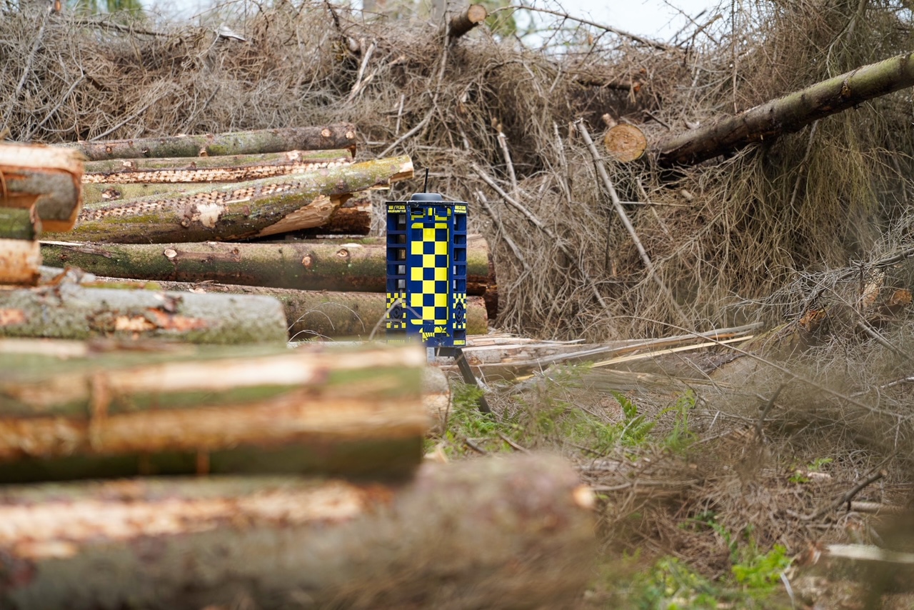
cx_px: 457
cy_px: 305
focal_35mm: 200
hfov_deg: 10.3
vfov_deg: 6.9
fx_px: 5079
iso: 100
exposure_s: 1/320
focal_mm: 200
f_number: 4
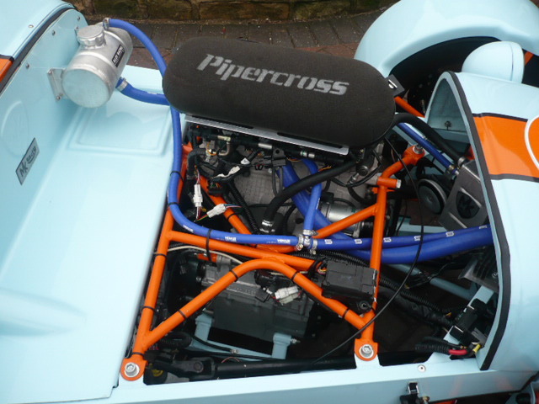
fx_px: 545
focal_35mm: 35
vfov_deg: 40.7
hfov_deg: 52.6
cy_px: 202
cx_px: 270
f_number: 2.8
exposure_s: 1/100
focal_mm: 5.8
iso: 100
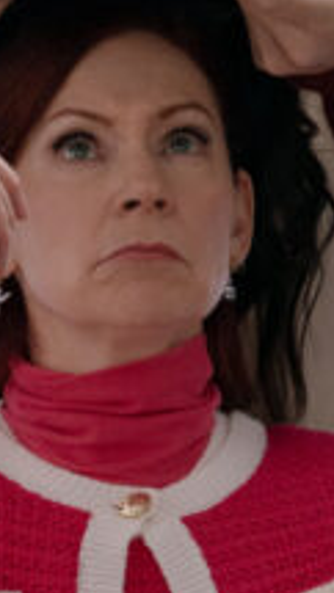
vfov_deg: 5.5
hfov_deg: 3.1
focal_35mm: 390
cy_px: 436
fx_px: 6138
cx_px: -65
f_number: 5
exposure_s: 1/160
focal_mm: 78
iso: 640
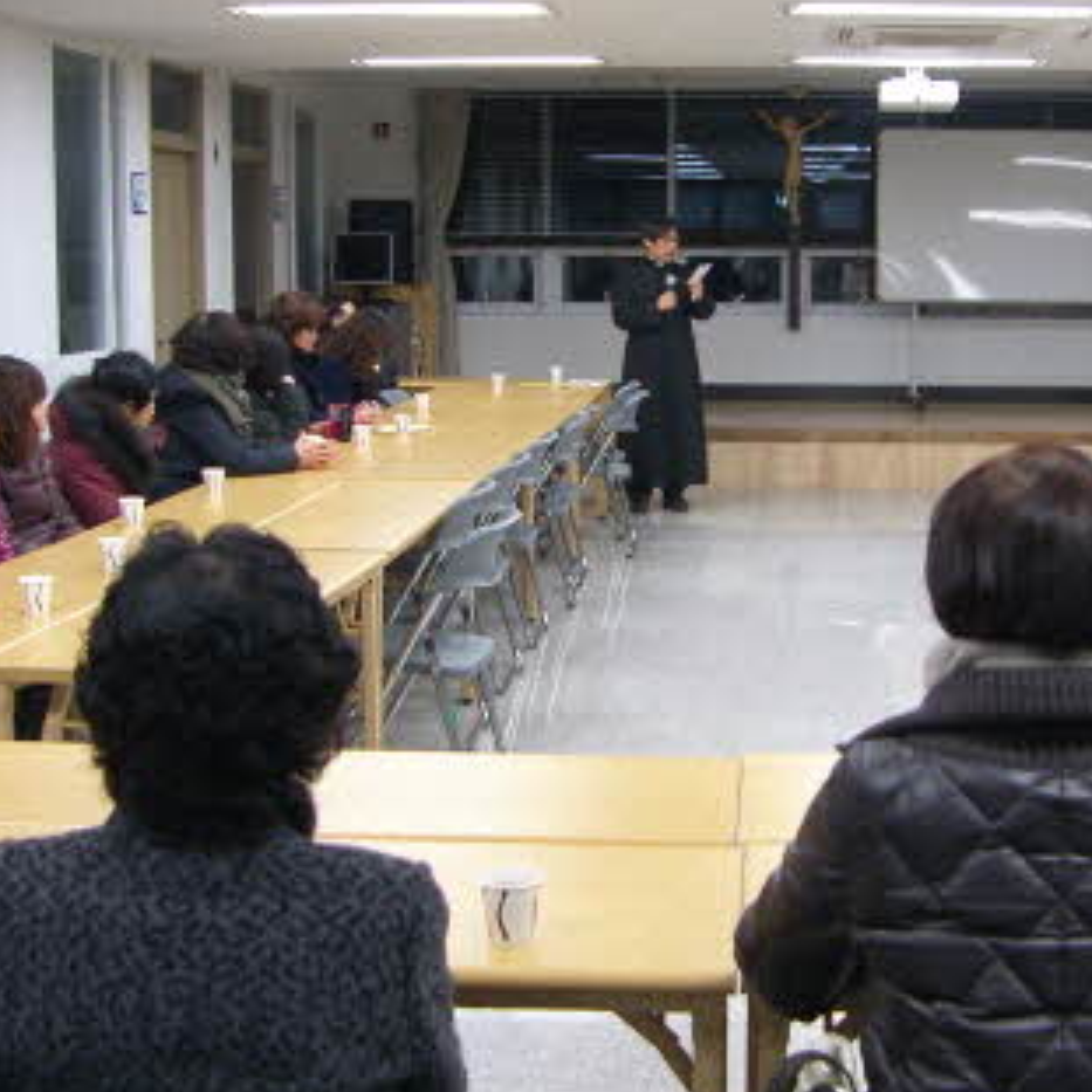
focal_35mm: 51
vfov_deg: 33.4
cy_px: 516
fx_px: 1820
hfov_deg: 33.1
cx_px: 716
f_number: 2.2
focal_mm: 7.4
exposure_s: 1/30
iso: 100
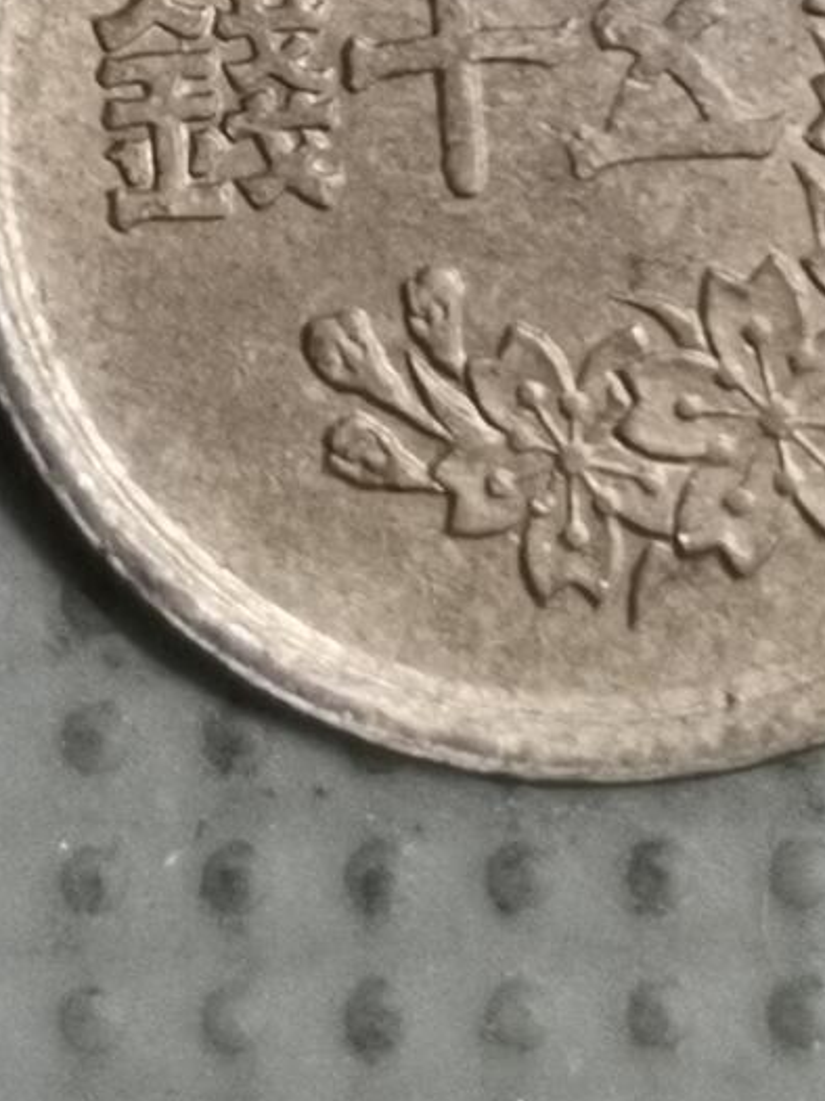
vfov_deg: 10.7
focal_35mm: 178
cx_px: 490
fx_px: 5661
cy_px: -523
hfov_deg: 8.3
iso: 500
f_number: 1.8
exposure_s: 1/22.5
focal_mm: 4.75
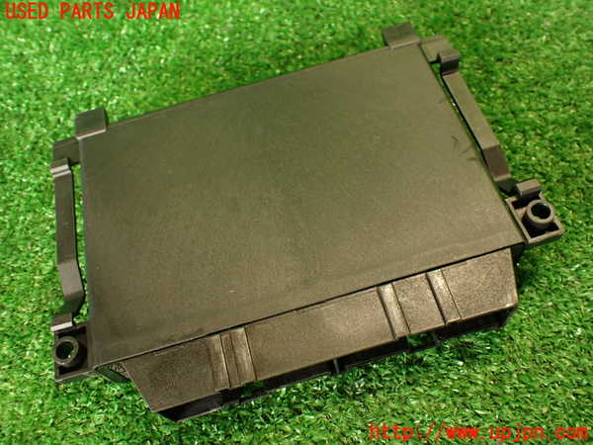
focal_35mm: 32
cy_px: 222
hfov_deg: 56.8
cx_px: 296
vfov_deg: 44.2
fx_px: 548
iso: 320
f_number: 2.4
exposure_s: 1/30
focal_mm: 5.79
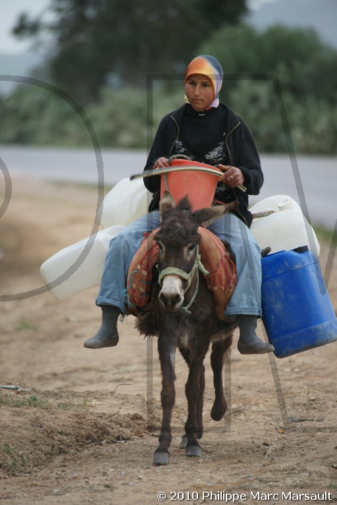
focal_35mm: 500
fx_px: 7020
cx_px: 168
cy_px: 252
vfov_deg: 4.1
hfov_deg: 2.7
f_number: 6.3
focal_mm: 500
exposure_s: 1/125
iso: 400
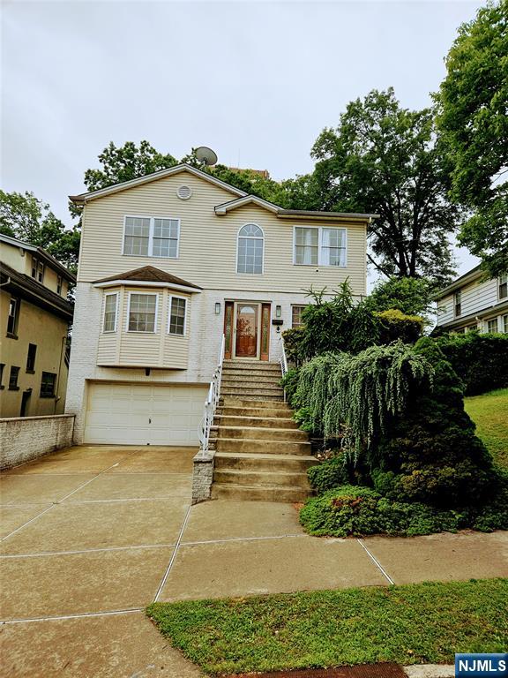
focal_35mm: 23
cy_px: 339
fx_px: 450
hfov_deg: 58.9
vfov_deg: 73.9
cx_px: 254
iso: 25
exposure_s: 1/924
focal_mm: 5.4
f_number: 1.8
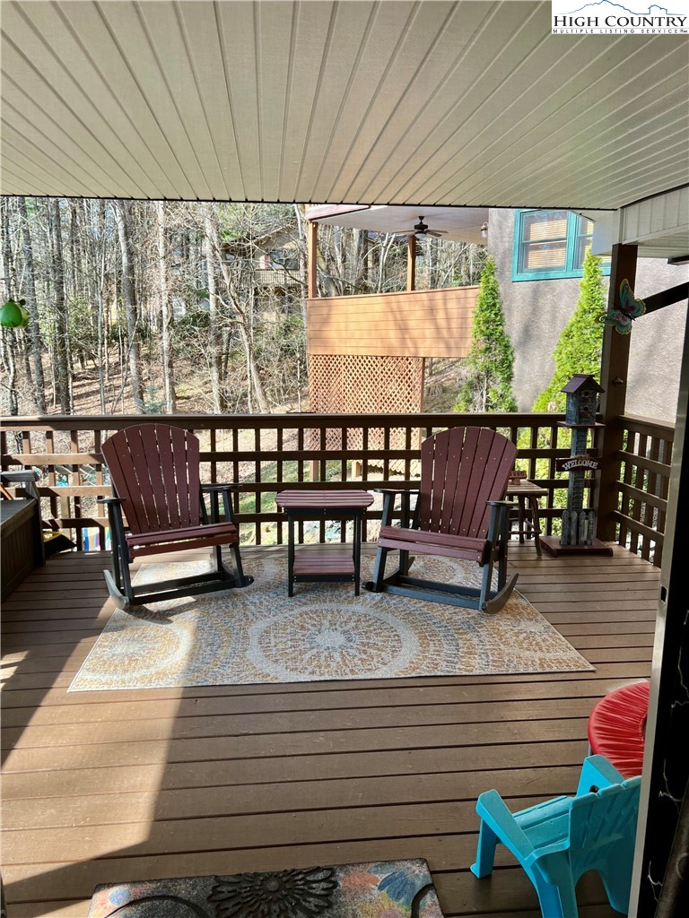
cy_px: 459
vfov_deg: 67.3
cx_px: 344
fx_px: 690
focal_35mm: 26
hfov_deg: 53.1
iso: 40
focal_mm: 5.7
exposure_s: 1/252
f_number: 1.5
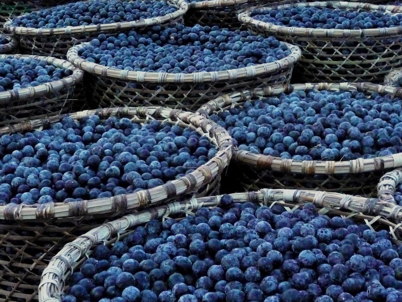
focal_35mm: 72
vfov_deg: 20.4
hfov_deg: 27.0
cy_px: 135
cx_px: 205
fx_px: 836
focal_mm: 8.8
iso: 800
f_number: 4.9
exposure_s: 1/30
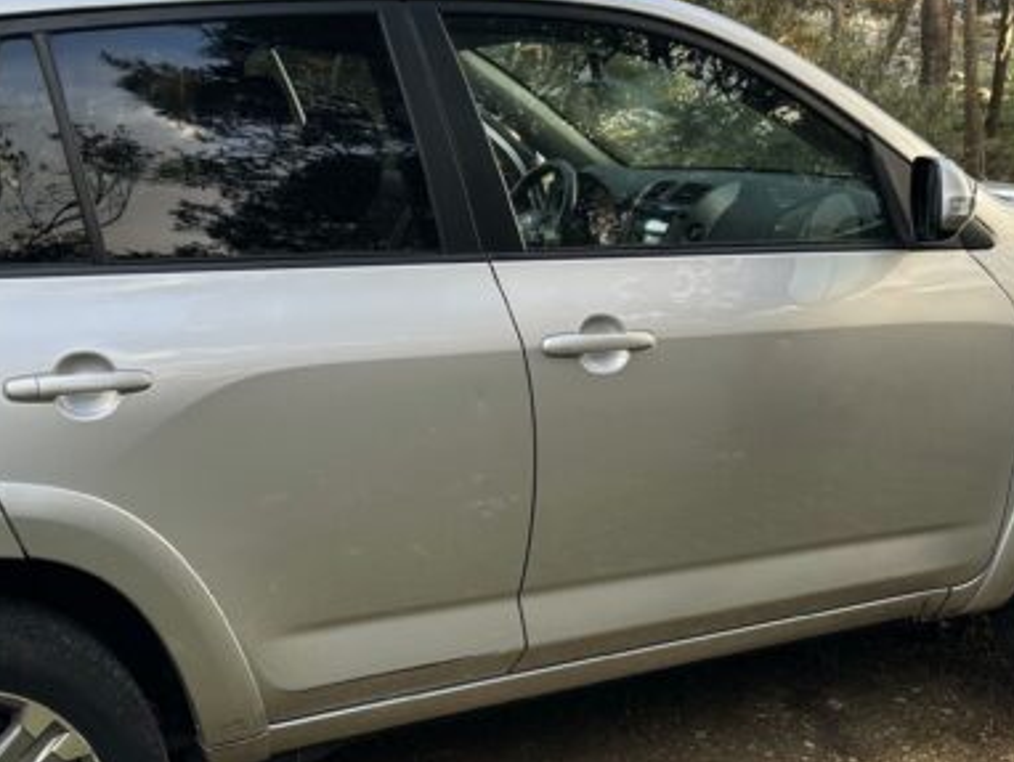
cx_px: 366
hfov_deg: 37.9
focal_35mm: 50
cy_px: 413
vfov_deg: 29.1
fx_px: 1466
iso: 64
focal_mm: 6.86
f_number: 1.78
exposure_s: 1/138
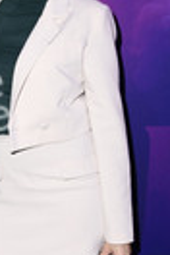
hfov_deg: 13.7
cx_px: -33
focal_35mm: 97
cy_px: 216
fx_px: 687
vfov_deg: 20.7
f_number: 5.6
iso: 500
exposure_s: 1/250
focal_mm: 32
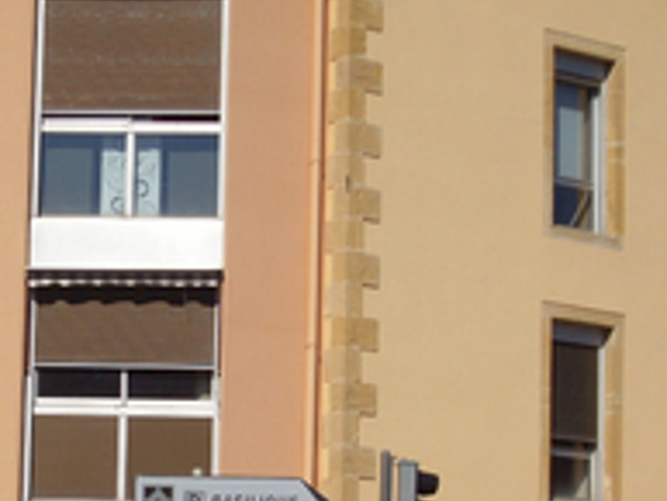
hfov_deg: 13.8
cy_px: 425
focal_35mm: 142
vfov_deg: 10.4
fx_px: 2738
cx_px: 164
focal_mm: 11.7
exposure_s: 1/350
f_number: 10.4
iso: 80
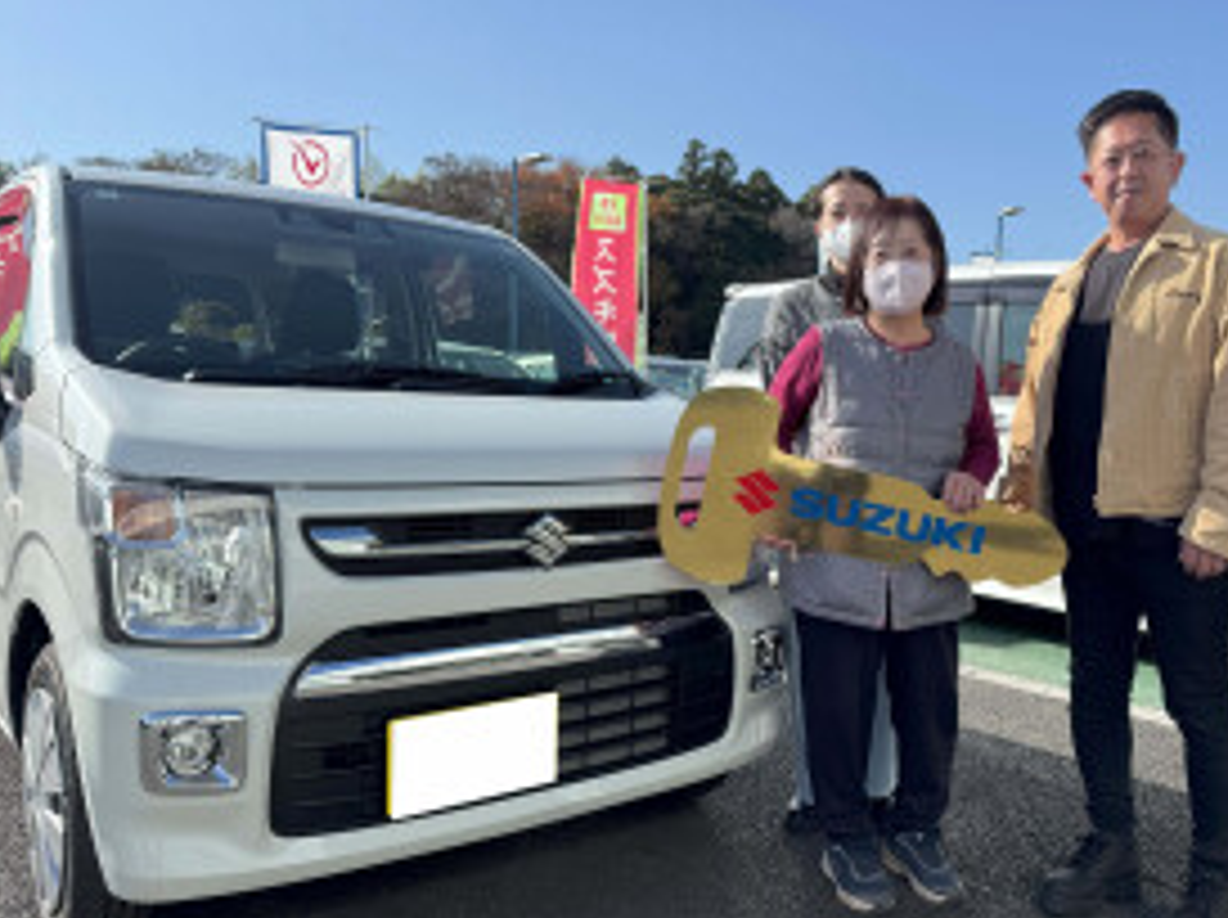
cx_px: 742
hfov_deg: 57.9
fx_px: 1098
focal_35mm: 31
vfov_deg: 45.3
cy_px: 472
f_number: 1.78
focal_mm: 6.76
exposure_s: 1/3802
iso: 80
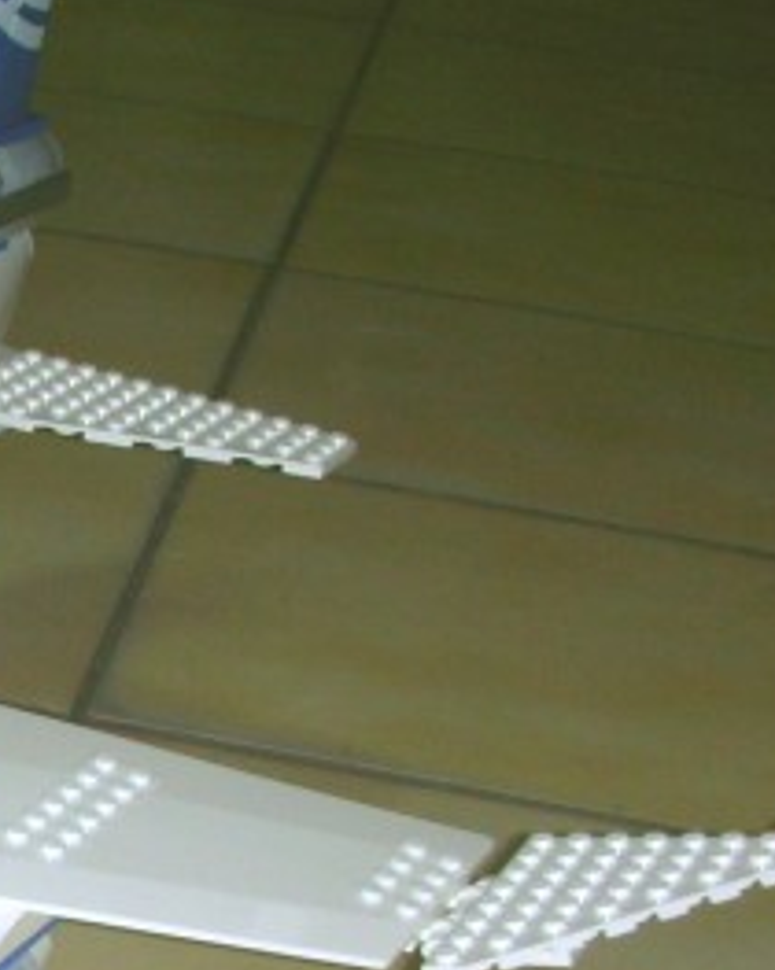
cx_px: -465
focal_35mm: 104
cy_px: 789
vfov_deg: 18.3
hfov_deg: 13.7
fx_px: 2985
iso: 100
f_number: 3
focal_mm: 5.8
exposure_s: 1/60.1
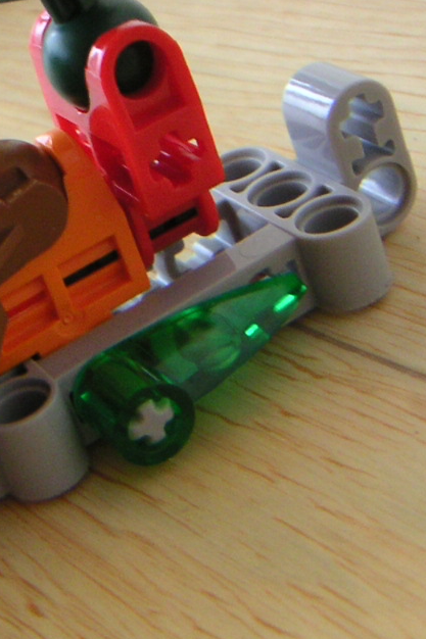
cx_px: 3
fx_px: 1474
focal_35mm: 83
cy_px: 357
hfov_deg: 16.1
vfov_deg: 24.5
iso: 125
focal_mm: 5.1
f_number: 2.9
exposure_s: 1/45
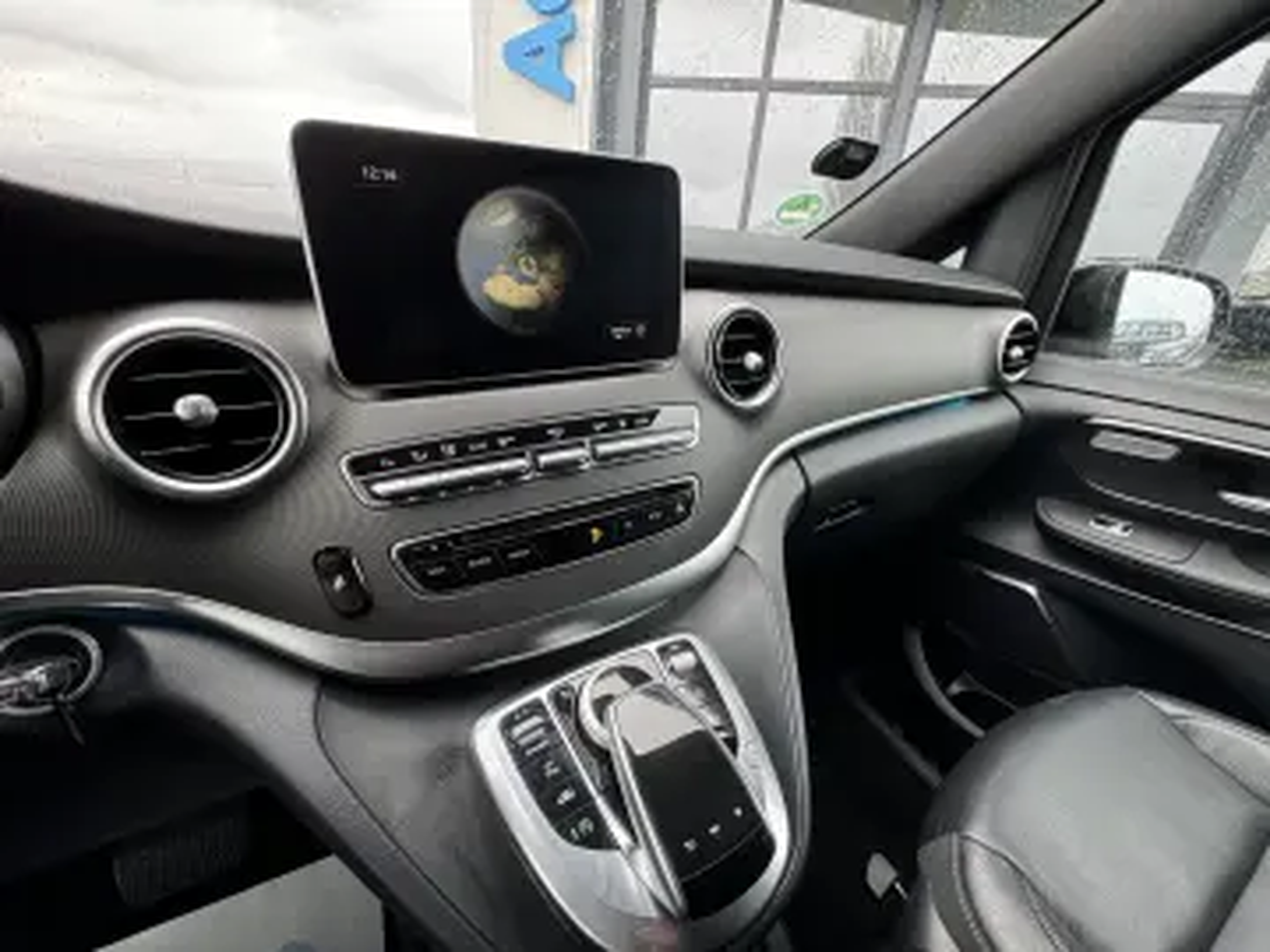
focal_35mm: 14
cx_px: 635
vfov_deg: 85.7
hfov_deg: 102.1
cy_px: 476
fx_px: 514
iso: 200
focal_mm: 2.22
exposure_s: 1/105
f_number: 2.2
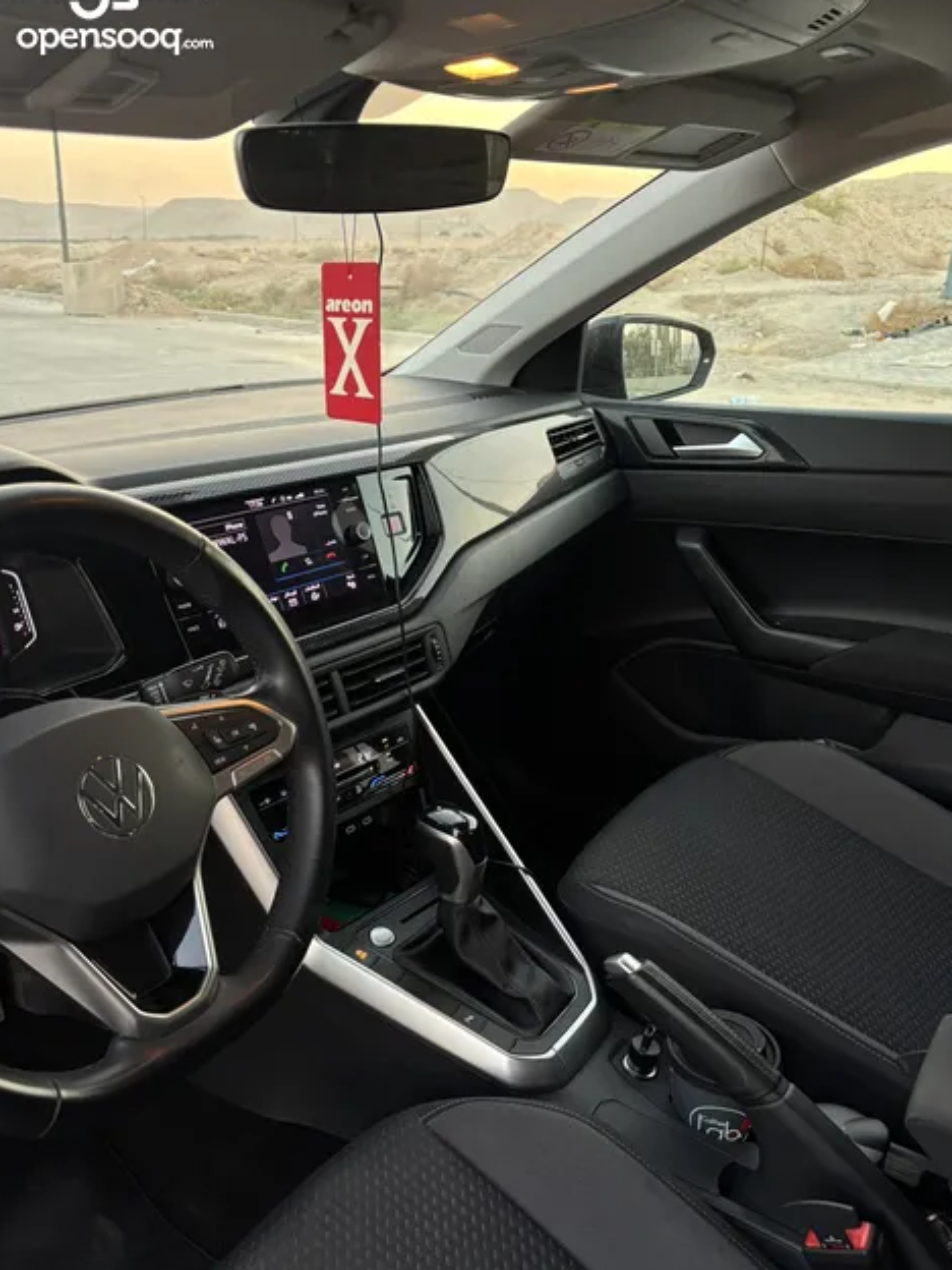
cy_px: 639
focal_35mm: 30
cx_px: 417
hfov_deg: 46.7
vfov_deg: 60.0
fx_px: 1100
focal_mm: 5.96
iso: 250
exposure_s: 1/60
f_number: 1.6
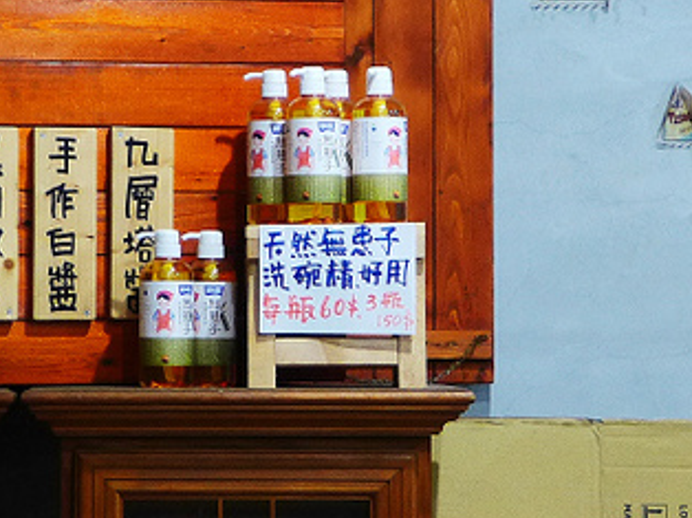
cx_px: 293
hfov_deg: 8.4
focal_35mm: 237
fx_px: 4734
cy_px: 211
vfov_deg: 6.3
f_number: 2.3
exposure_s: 1/15
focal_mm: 17.7
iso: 400
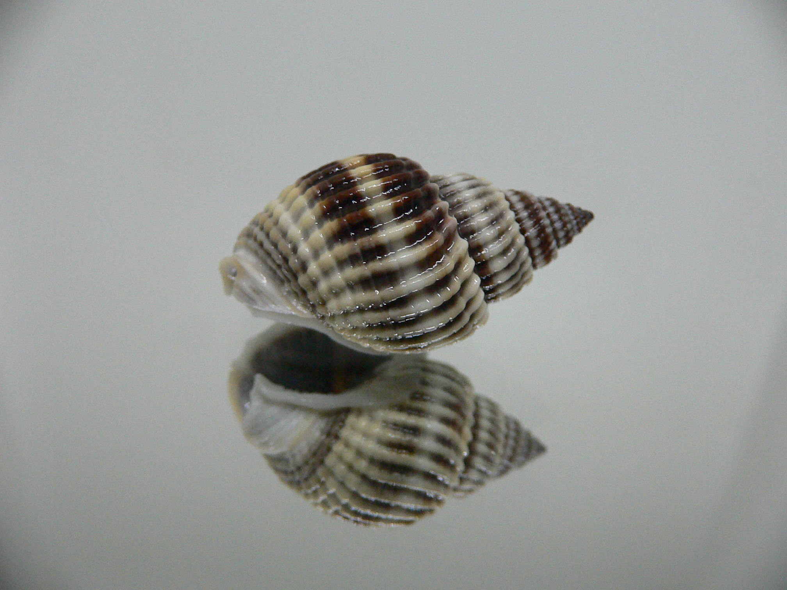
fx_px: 796
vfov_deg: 40.7
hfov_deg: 52.6
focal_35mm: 35
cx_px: 394
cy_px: 295
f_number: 2.8
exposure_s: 1/60
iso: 200
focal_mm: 4.6
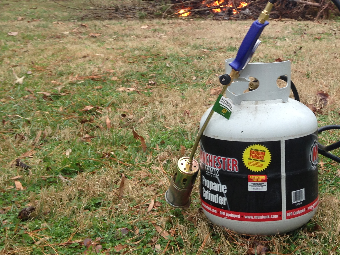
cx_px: 240
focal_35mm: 62
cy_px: 39
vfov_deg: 23.2
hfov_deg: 30.8
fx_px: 609
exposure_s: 1/120
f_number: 2.4
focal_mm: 4.12
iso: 64
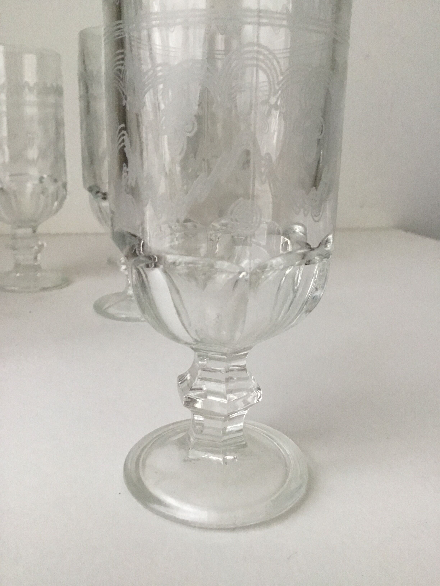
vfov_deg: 58.4
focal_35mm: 31
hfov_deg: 45.4
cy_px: 293
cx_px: 220
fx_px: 525
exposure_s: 1/33
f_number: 2.4
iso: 200
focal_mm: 3.3
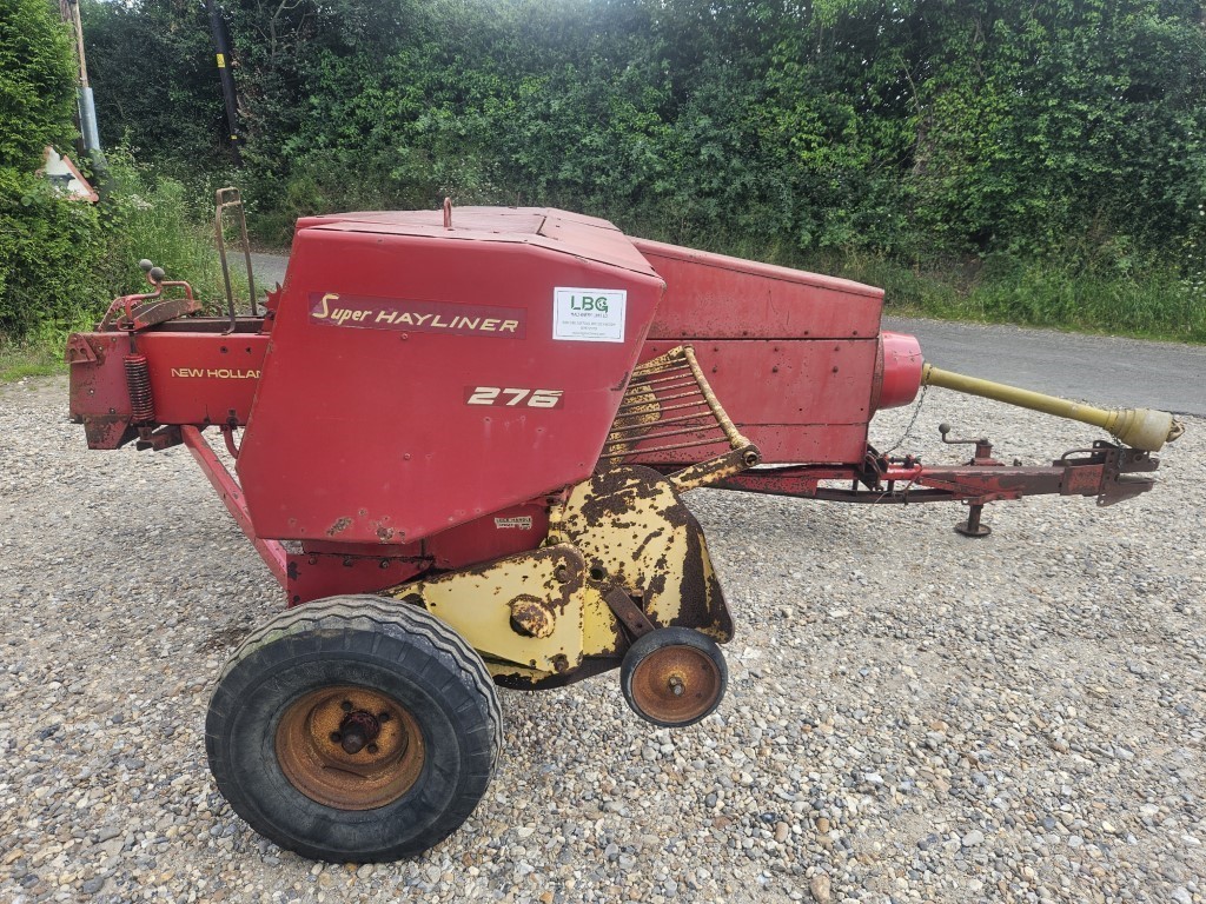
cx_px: 603
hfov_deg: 73.9
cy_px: 452
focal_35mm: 23
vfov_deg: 58.9
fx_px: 801
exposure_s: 1/329
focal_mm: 5.4
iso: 25
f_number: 1.8
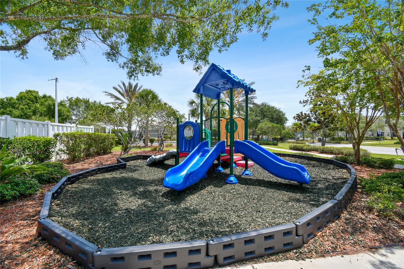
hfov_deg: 100.4
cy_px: 134
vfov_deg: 77.3
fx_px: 168
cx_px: 202
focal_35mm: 15
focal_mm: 10
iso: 100
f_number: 7.1
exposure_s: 1/250
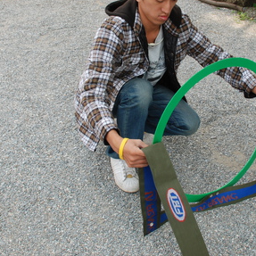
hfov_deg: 35.2
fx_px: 402
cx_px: 159
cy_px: 88
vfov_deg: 35.1
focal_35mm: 48
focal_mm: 18
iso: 250
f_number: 7.1
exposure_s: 1/200
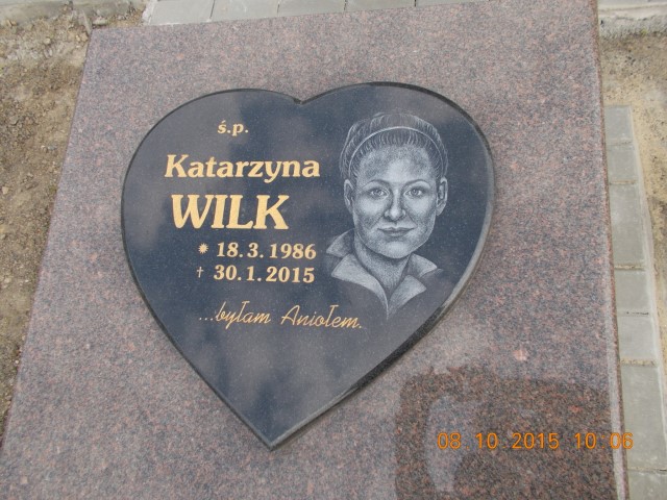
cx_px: 334
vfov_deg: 53.1
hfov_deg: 67.3
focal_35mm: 26
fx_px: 501
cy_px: 250
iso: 80
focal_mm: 4.6
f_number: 3.2
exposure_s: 1/200
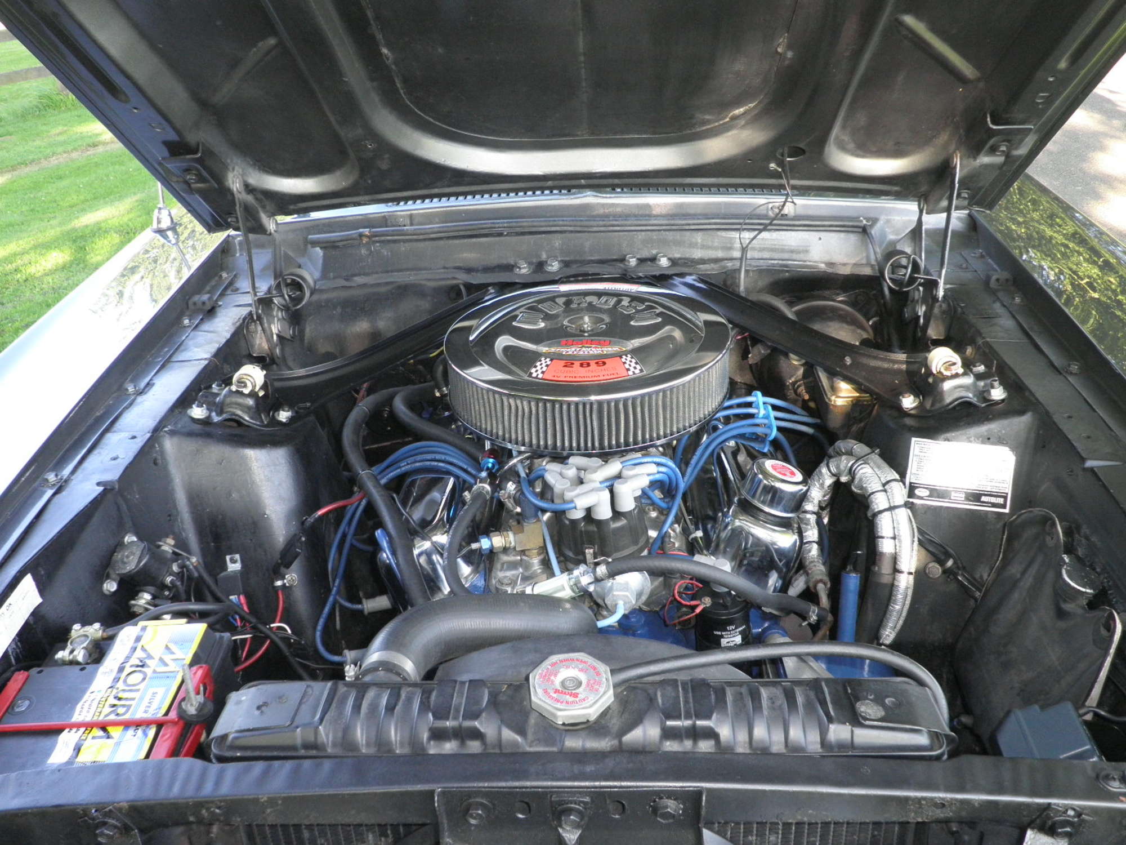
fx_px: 1041
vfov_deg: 44.2
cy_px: 422
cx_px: 563
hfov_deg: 56.8
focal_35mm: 32
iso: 160
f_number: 3.7
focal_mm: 5.9
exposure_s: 1/50
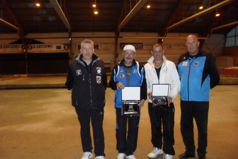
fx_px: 245
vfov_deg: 36.0
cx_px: 117
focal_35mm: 37
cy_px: 80
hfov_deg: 51.9
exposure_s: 1/45
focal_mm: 6.3
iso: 320
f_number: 3.2
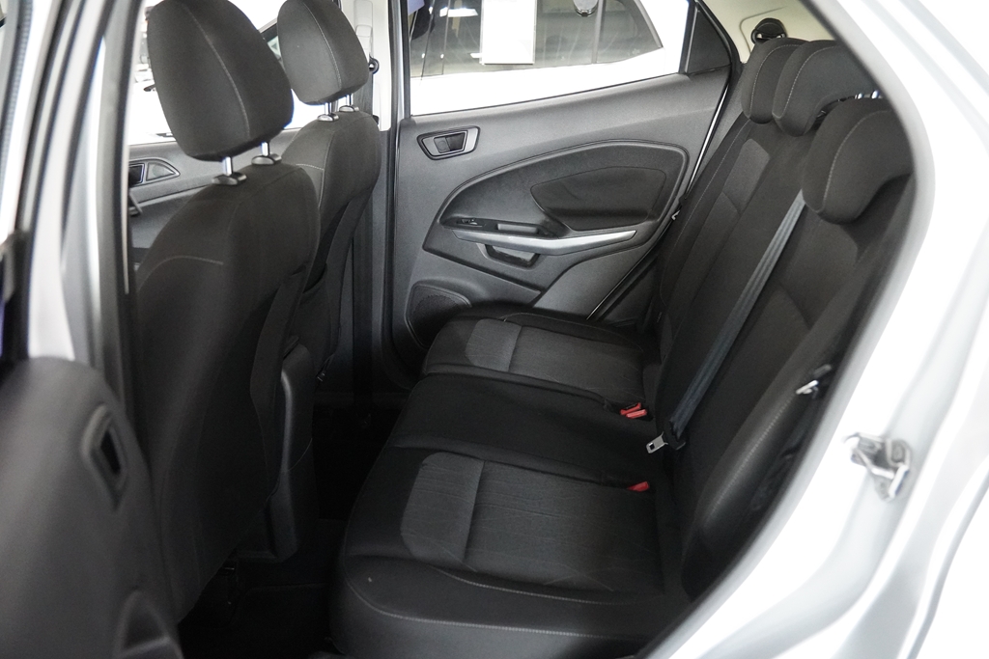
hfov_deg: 57.2
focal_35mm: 33
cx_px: 494
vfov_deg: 40.0
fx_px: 907
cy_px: 330
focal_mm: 22
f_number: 2.8
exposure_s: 1/100
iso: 6400
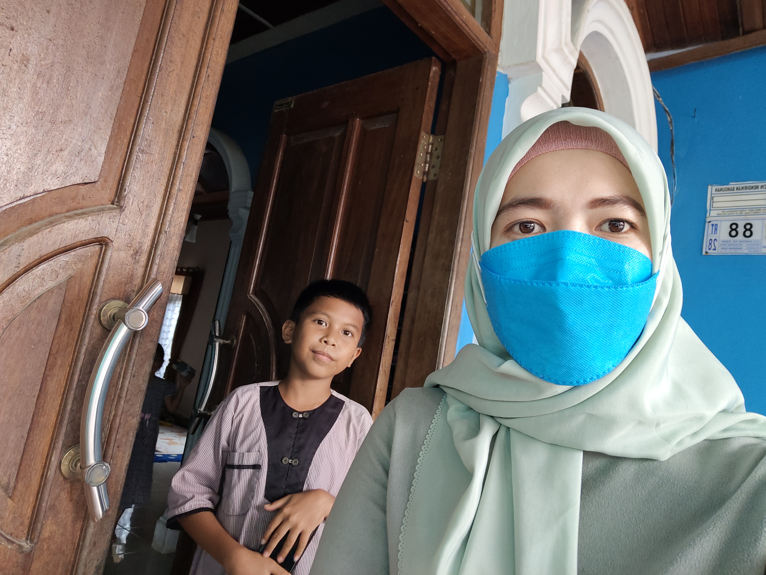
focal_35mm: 23
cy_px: 288
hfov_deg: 73.9
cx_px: 383
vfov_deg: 58.9
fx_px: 509
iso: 197
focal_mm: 3.61
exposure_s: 1/33.3
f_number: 2
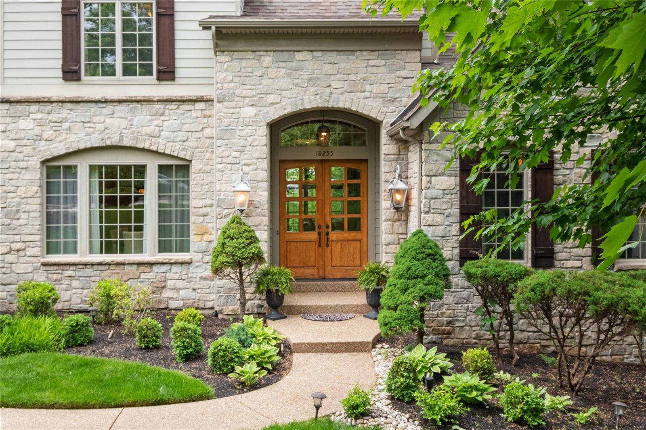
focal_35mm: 36
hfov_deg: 53.1
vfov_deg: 36.9
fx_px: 646
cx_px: 323
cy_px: 215
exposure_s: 1/250
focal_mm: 18
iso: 400
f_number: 8
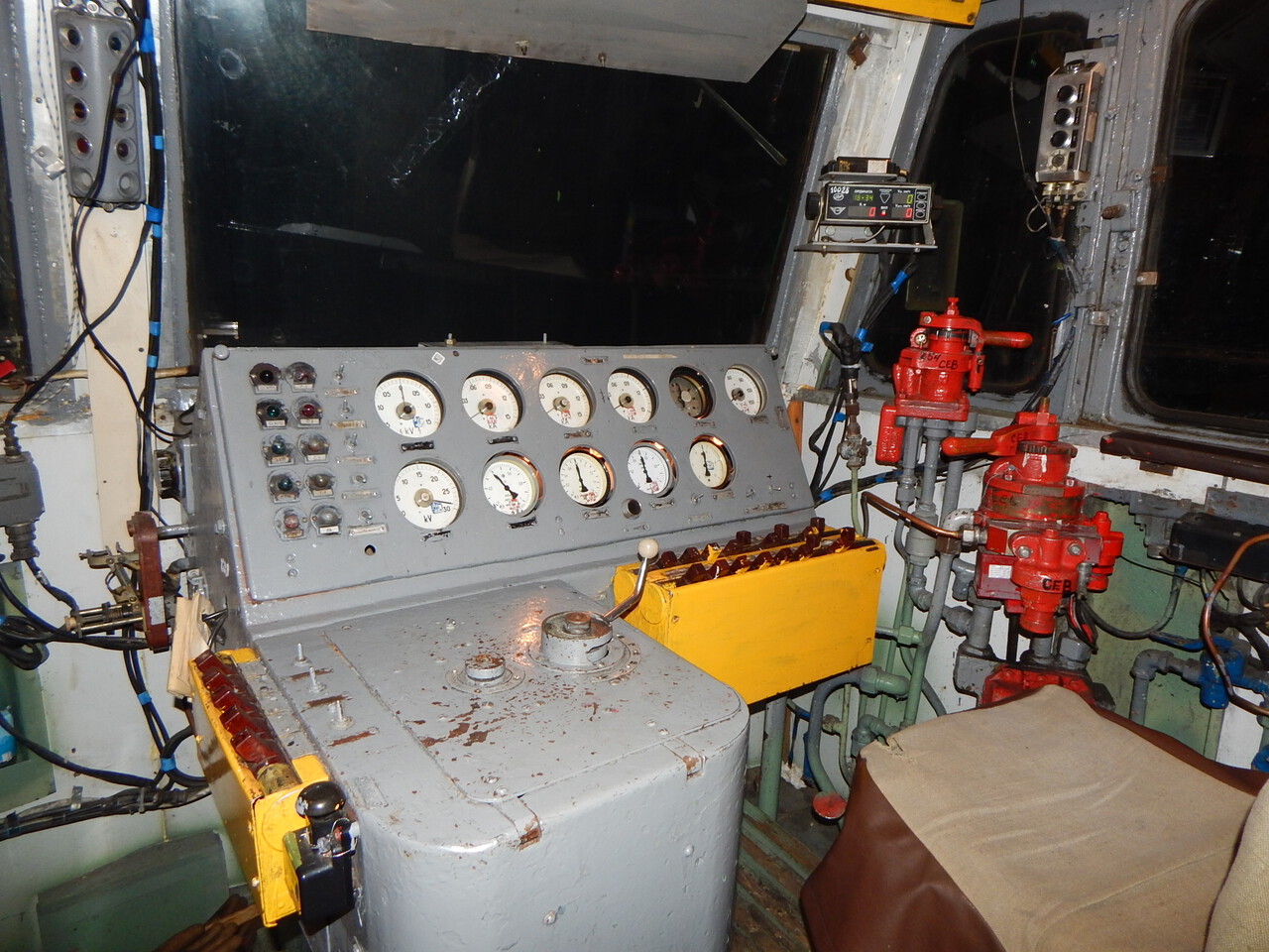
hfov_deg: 76.4
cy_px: 476
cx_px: 634
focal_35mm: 22
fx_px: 807
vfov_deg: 61.1
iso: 200
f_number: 3
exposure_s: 1/30
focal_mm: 4
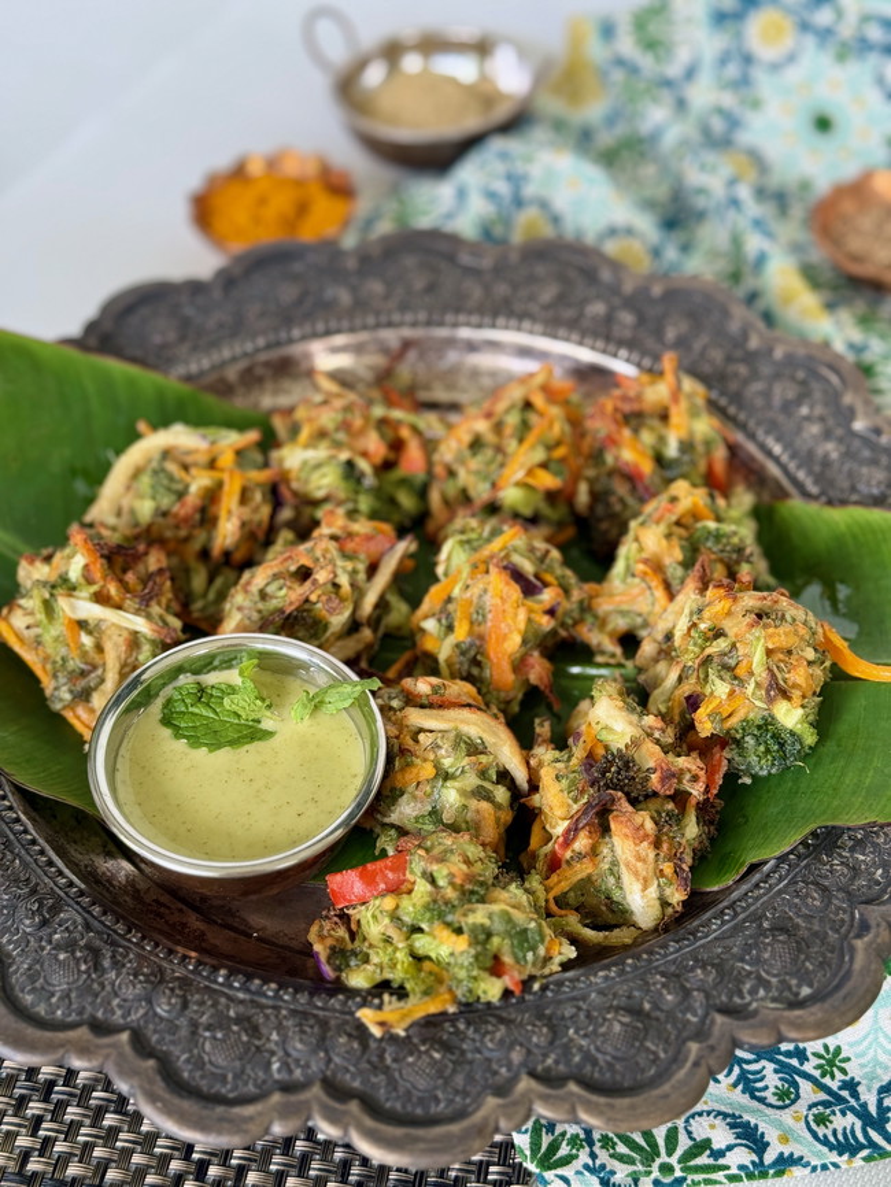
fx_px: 1647
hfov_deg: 30.3
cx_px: 446
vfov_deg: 39.6
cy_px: 594
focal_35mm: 48
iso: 100
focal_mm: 6.76
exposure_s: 1/162
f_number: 1.78
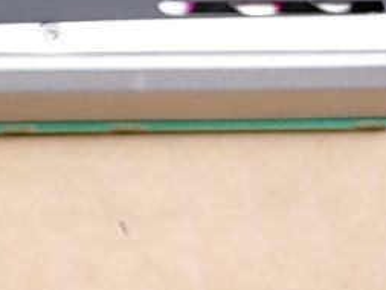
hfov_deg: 10.9
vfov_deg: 9.8
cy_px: -108
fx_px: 1651
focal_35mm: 148
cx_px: -592
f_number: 1.8
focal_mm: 4.36
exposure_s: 1/120
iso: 50
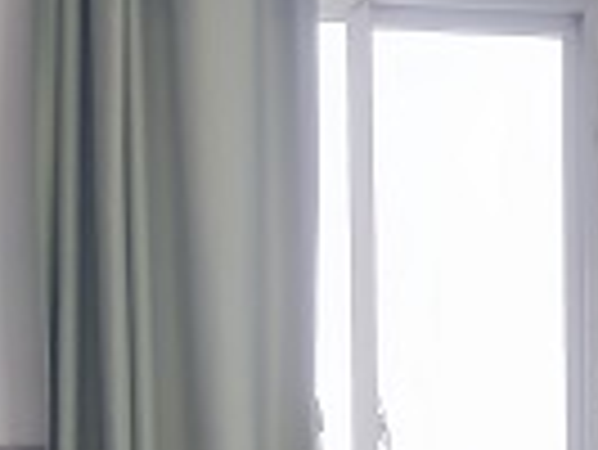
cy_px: 598
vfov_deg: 12.7
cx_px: 746
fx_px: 1954
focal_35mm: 113
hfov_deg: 16.6
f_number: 1.79
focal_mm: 4.71
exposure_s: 1/100
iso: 82
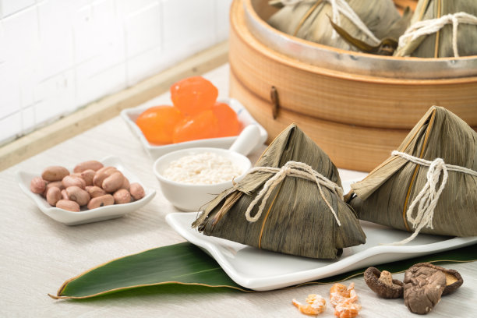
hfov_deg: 6.9
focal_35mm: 300
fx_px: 3975
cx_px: 238
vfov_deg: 4.6
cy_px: 159
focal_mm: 300
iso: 100
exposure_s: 1/125
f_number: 13
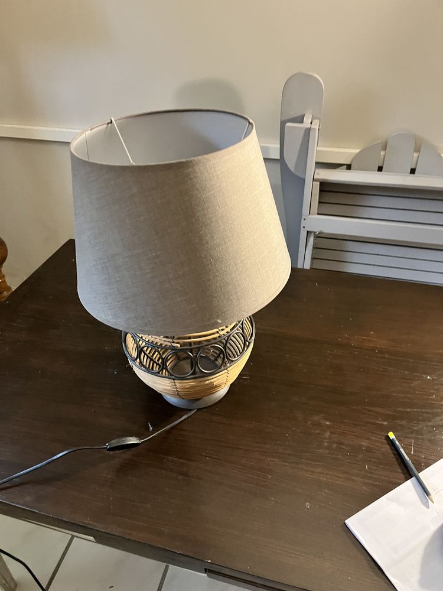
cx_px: 222
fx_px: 444
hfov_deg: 53.1
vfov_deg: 67.3
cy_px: 296
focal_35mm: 26
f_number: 1.6
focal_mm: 5.1
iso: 640
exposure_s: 1/33
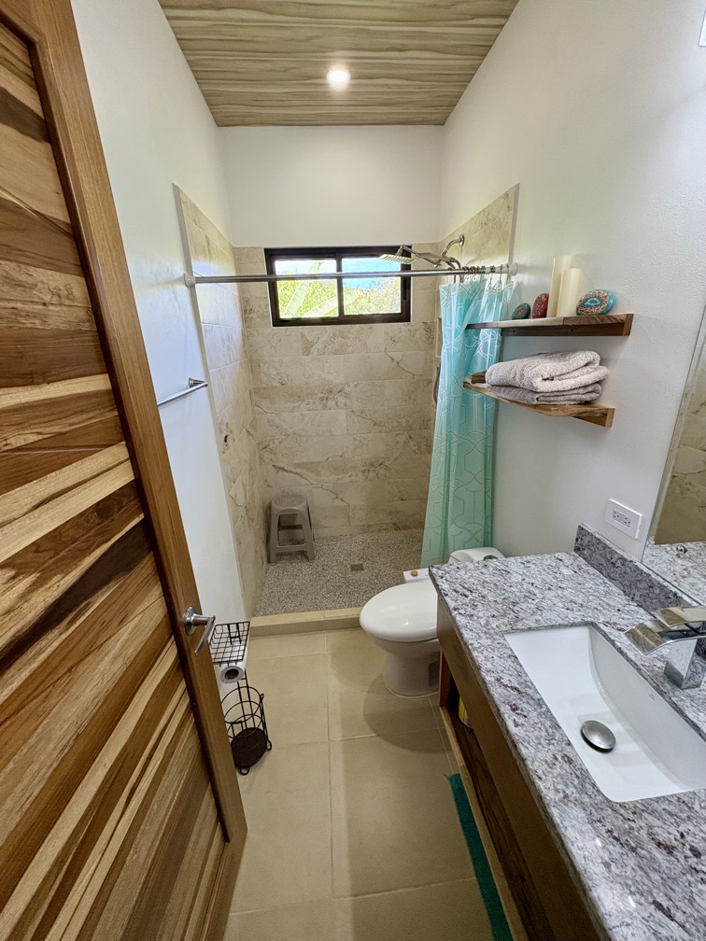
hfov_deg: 85.7
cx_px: 353
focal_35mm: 14
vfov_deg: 102.1
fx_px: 381
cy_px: 470
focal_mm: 2.22
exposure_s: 1/120
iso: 250
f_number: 2.2
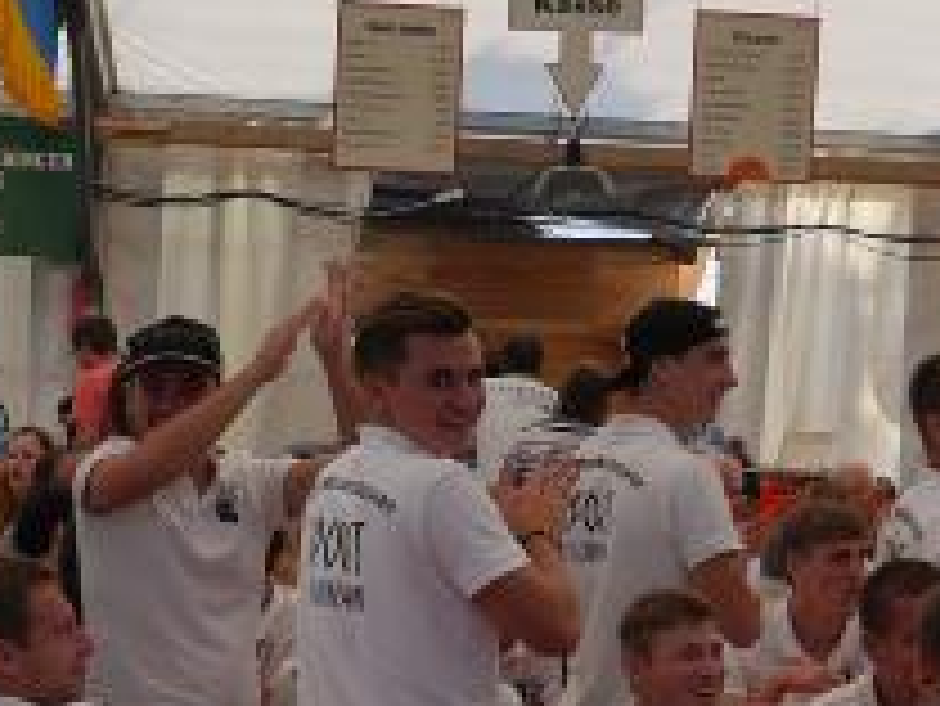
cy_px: 585
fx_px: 2907
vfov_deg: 13.8
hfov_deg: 18.4
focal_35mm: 107
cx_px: 436
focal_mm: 14
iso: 200
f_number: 4.5
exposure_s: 1/100
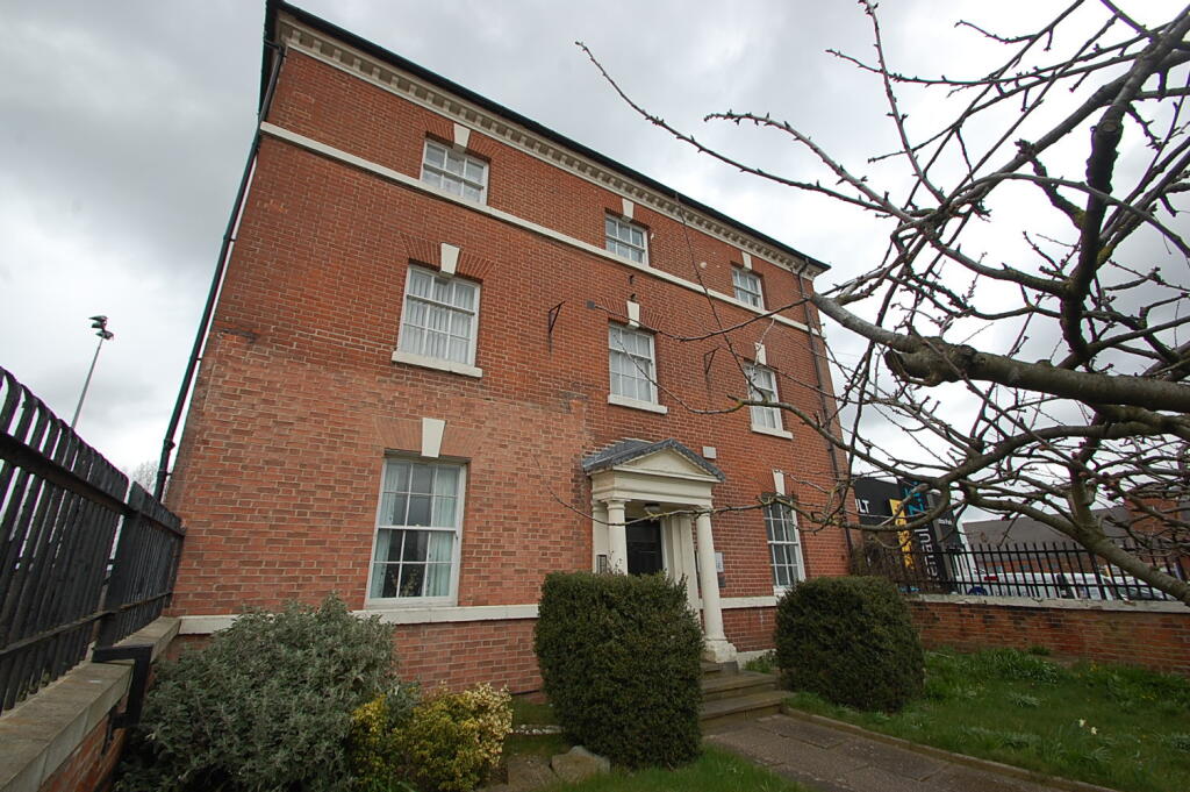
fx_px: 495
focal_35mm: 15
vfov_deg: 77.2
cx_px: 595
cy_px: 396
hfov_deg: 100.4
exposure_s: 1/200
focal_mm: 10
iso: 200
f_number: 7.1
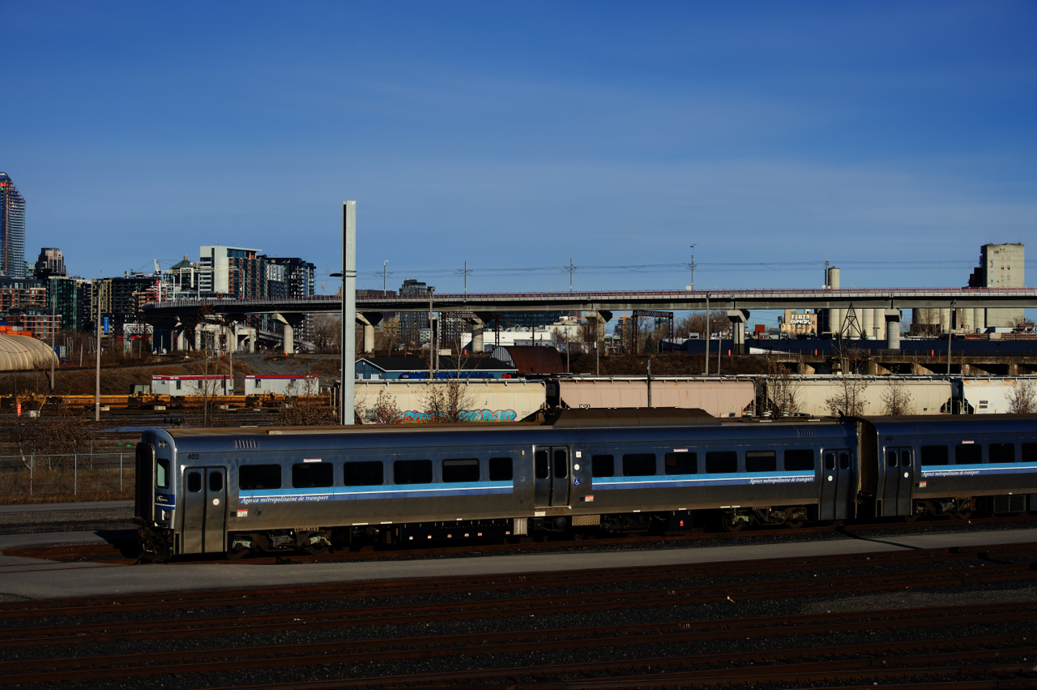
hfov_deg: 35.7
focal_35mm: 56
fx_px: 1612
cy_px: 345
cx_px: 518
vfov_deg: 24.1
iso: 200
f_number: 8
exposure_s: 1/800
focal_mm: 56
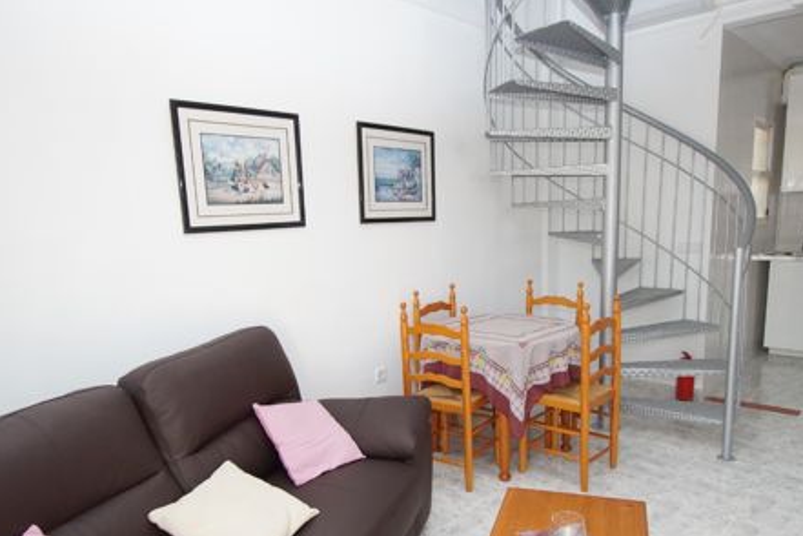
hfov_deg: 73.7
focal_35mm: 24
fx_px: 535
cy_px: 337
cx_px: 403
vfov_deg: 52.5
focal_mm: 10
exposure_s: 1/160
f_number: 4
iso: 500
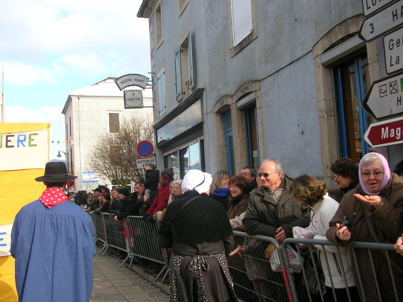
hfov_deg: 47.9
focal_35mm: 39
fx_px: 454
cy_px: 161
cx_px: 197
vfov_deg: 36.8
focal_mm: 5.8
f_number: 2.8
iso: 50
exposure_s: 1/378
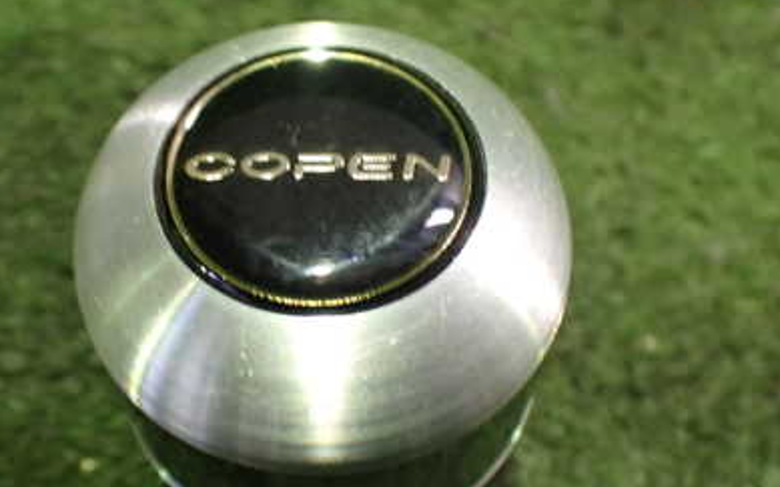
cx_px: 359
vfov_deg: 26.3
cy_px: 251
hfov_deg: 41.0
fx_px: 1041
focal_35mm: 49
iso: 800
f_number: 2.3
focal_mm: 5.4
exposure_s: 1/30
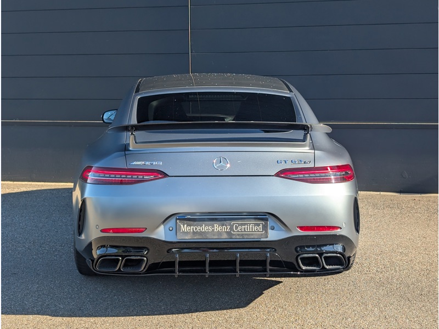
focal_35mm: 49
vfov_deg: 29.7
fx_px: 621
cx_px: 220
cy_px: 164
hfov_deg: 38.9
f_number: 1.68
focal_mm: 6.9
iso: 20
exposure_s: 1/437
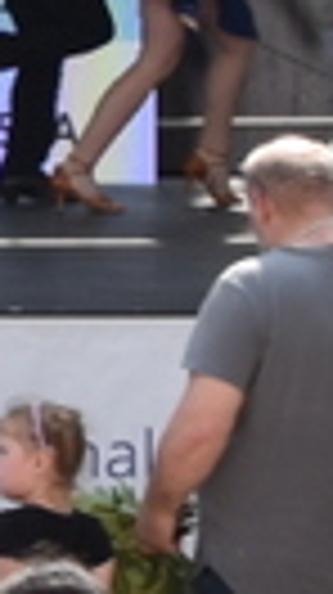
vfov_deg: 4.9
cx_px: -860
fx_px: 6984
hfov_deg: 2.7
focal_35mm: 444
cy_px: 135
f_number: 6.3
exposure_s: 1/160
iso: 100
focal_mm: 31
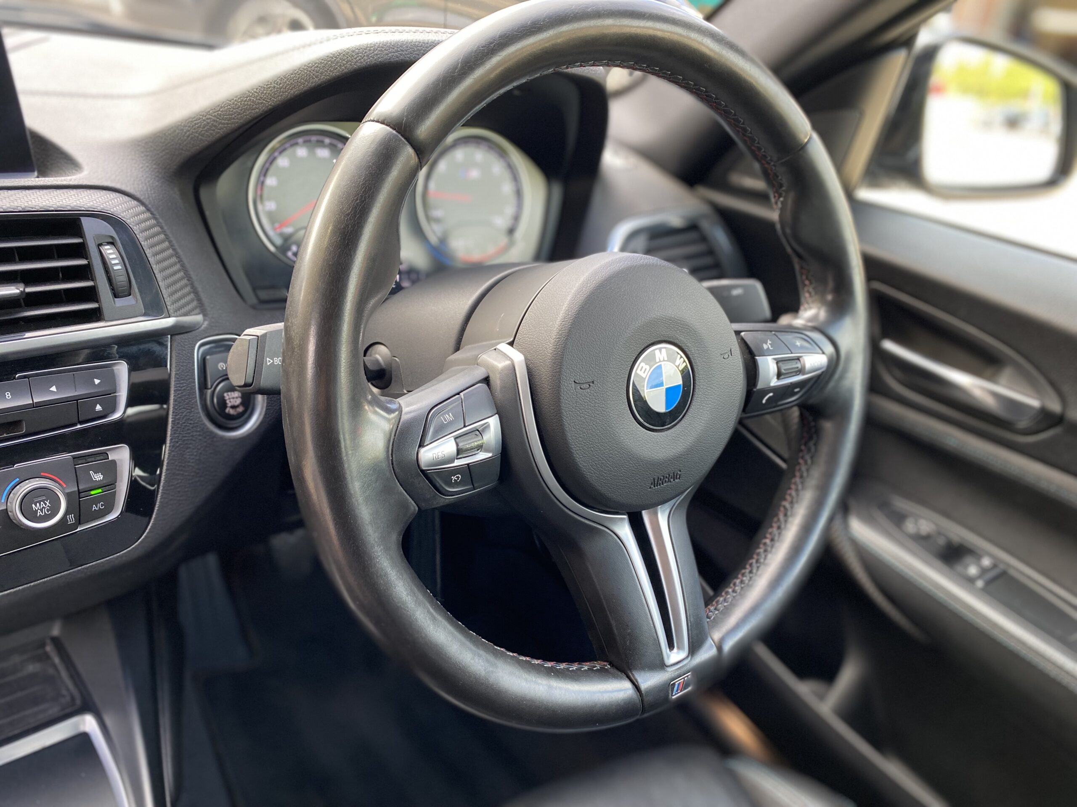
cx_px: 538
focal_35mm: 26
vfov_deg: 53.1
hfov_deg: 67.3
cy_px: 404
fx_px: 809
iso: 125
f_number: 1.8
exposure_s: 1/121
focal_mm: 4.25
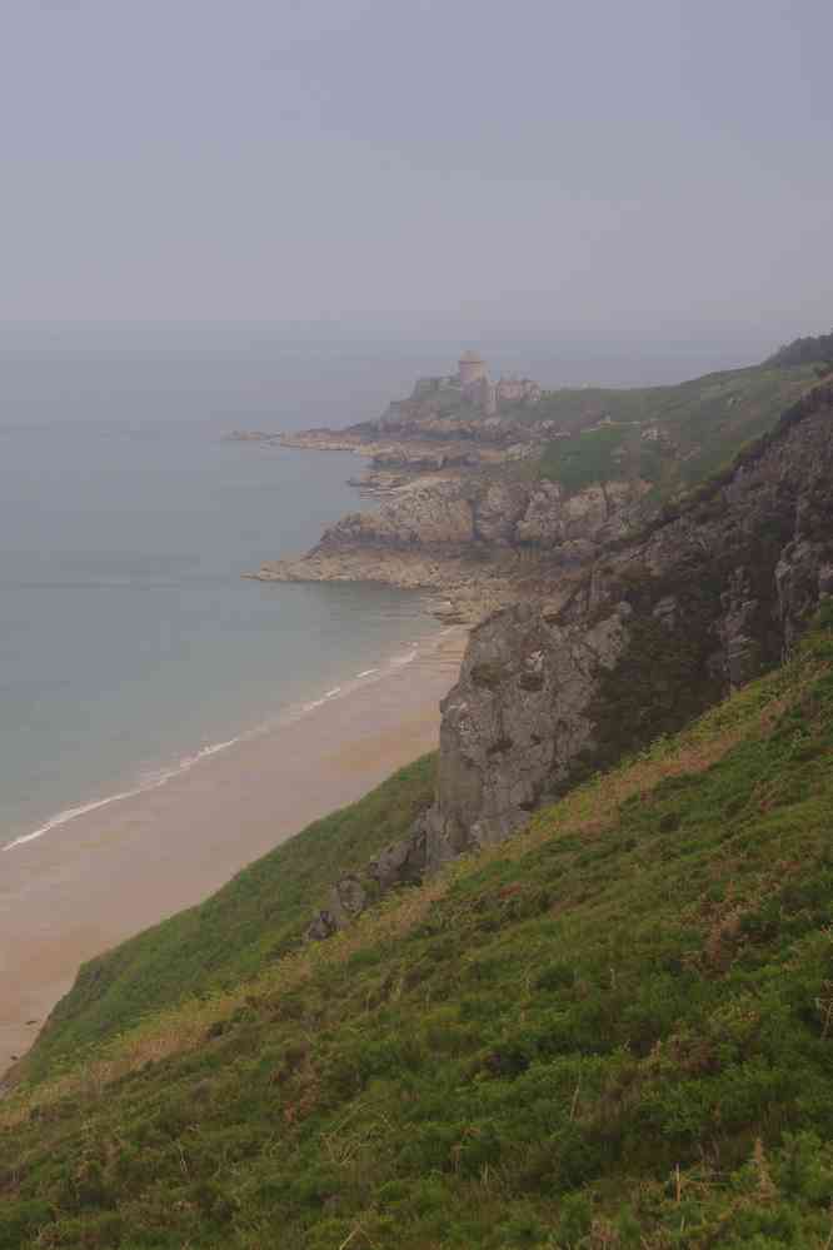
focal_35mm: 82
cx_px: 416
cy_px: 625
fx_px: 2863
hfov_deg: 16.6
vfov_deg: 24.6
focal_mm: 55
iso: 200
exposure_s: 1/125
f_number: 11
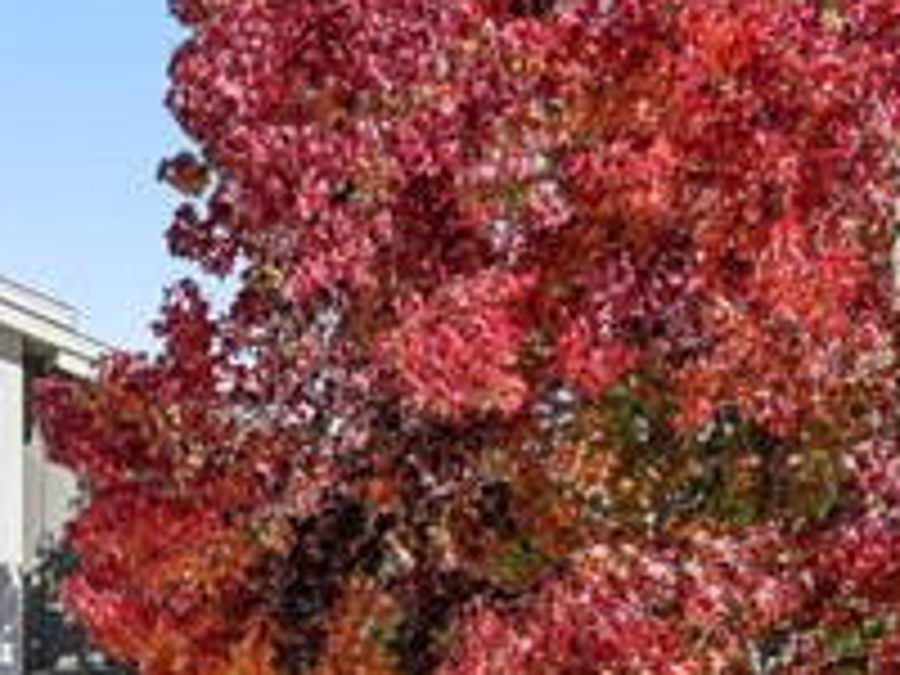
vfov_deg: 16.6
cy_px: 756
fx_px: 2236
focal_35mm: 86
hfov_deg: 20.4
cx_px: -342
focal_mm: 28
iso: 100
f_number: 8
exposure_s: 1/400
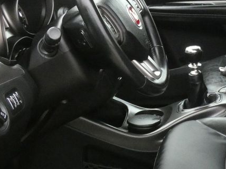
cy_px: 51
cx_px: 215
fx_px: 594
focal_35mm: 91
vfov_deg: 16.2
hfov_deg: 21.0
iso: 1250
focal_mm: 6.8
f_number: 5.6
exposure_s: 1/80
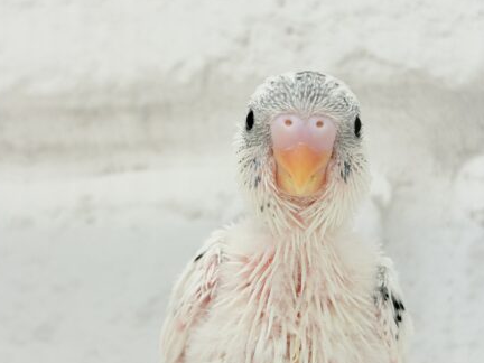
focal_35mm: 77
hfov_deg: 25.3
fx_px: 1077
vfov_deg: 19.1
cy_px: 210
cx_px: 236
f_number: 1.6
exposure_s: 1/50
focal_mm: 5.96
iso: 32
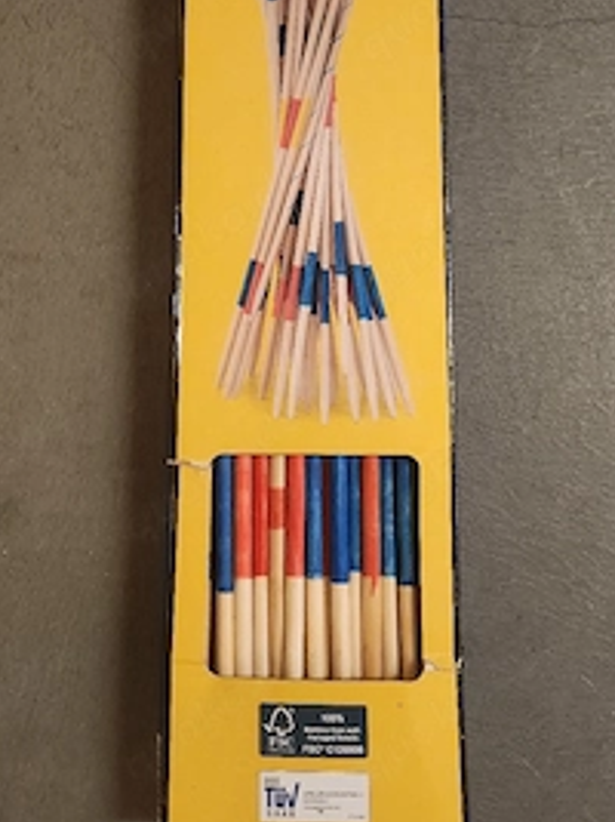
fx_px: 853
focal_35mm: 36
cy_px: 265
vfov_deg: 50.3
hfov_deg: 39.6
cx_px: 280
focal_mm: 5
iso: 800
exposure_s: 1/50.3
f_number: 1.8
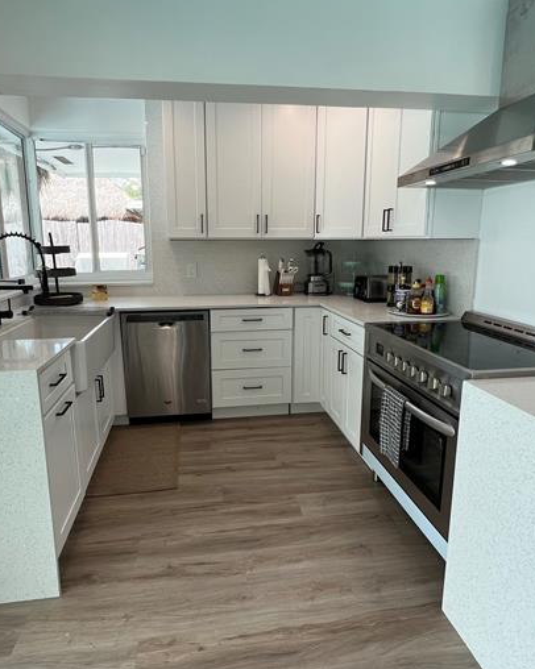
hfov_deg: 68.0
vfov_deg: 80.4
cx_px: 257
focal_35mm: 20
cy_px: 320
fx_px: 396
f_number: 1.8
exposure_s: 1/120
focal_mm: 1.57
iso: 32
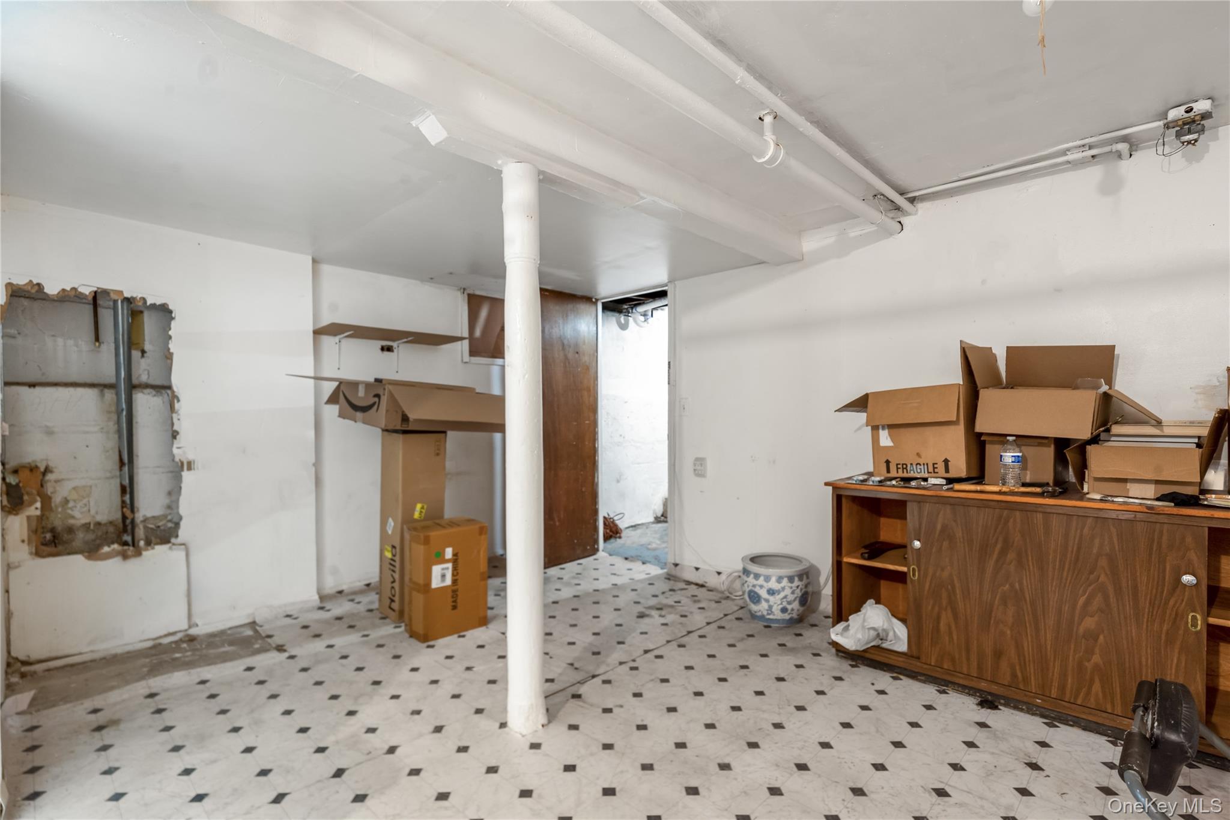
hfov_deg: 96.7
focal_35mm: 16
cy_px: 410
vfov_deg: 73.7
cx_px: 615
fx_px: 547
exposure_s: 2.5
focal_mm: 16
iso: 250
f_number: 9
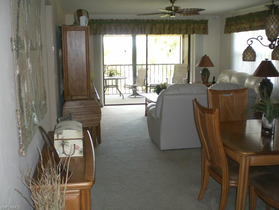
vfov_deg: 37.7
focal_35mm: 38
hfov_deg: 49.0
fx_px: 306
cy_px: 105
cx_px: 140
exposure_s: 1/80
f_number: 3.1
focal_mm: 6.3
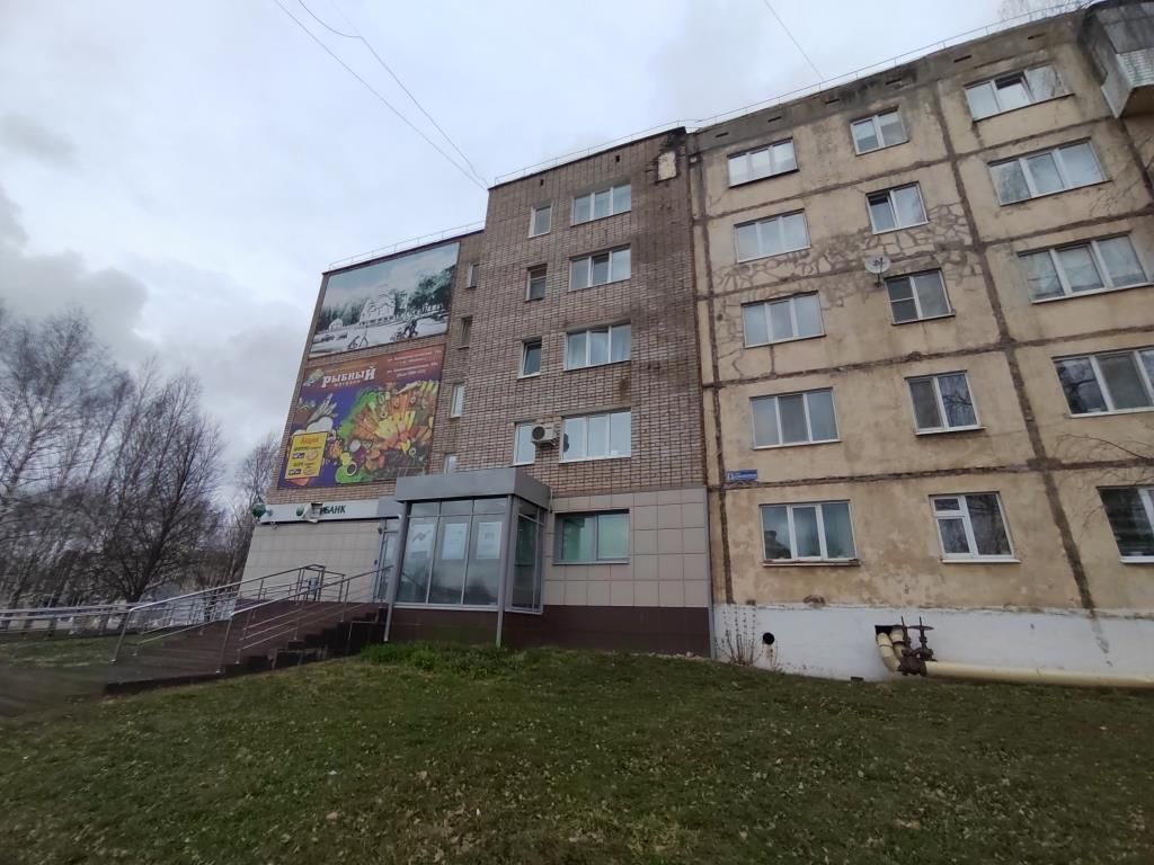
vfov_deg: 78.1
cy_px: 432
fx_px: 533
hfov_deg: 94.5
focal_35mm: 16
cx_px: 577
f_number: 2.2
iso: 102
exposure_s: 1/1882
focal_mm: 1.68
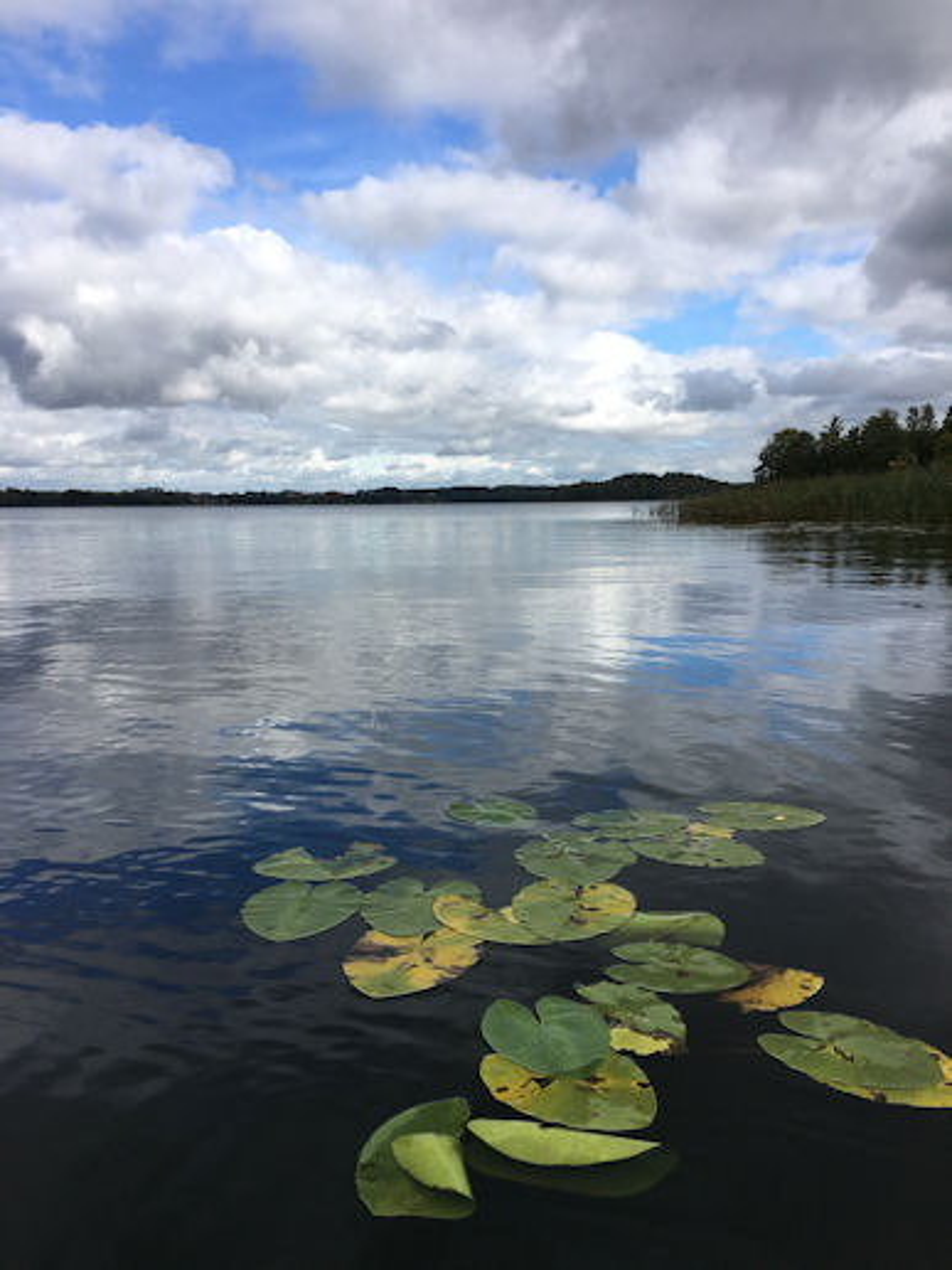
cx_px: 476
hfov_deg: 48.2
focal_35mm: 29
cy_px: 635
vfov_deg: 61.7
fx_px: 1063
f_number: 2.2
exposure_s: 1/1350
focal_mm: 4.15
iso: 25
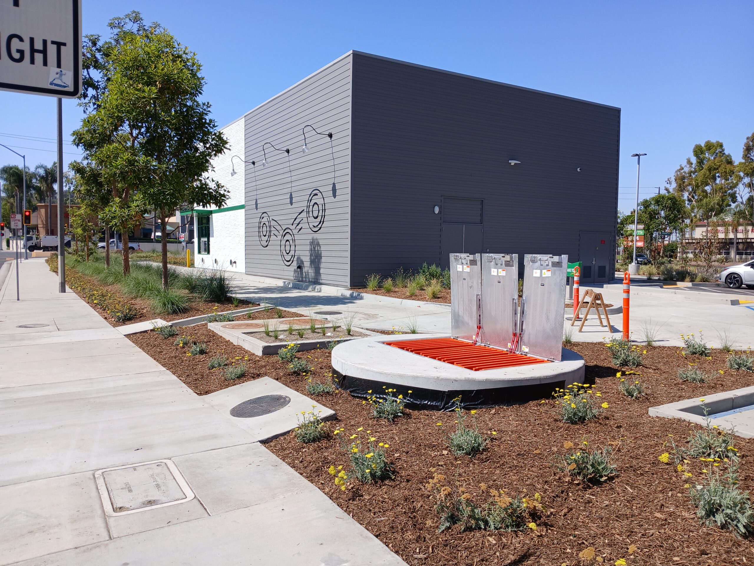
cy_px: 283
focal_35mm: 26
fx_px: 566
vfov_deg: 53.1
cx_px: 377
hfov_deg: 67.3
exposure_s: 1/614
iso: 20
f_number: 1.8
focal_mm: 3.98
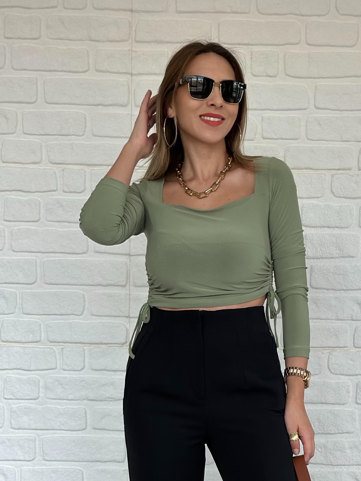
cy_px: 412
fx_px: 1265
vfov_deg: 21.2
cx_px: 221
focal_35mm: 91
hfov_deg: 16.2
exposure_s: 1/339
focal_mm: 6.86
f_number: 1.78
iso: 80
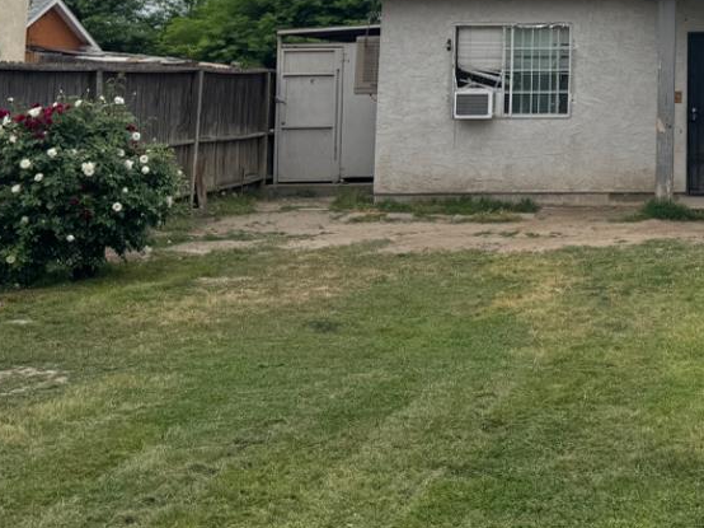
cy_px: -57
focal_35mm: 65
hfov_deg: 27.3
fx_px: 1321
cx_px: 774
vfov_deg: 21.4
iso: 80
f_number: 1.78
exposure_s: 1/3413
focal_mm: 6.76
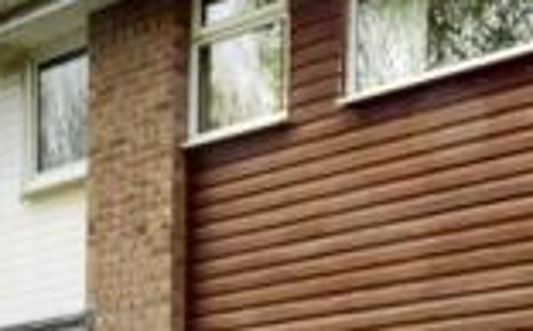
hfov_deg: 21.9
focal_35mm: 94
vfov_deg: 13.2
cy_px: 474
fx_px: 1363
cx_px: 133
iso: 400
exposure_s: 1/350
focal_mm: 14
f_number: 9.5
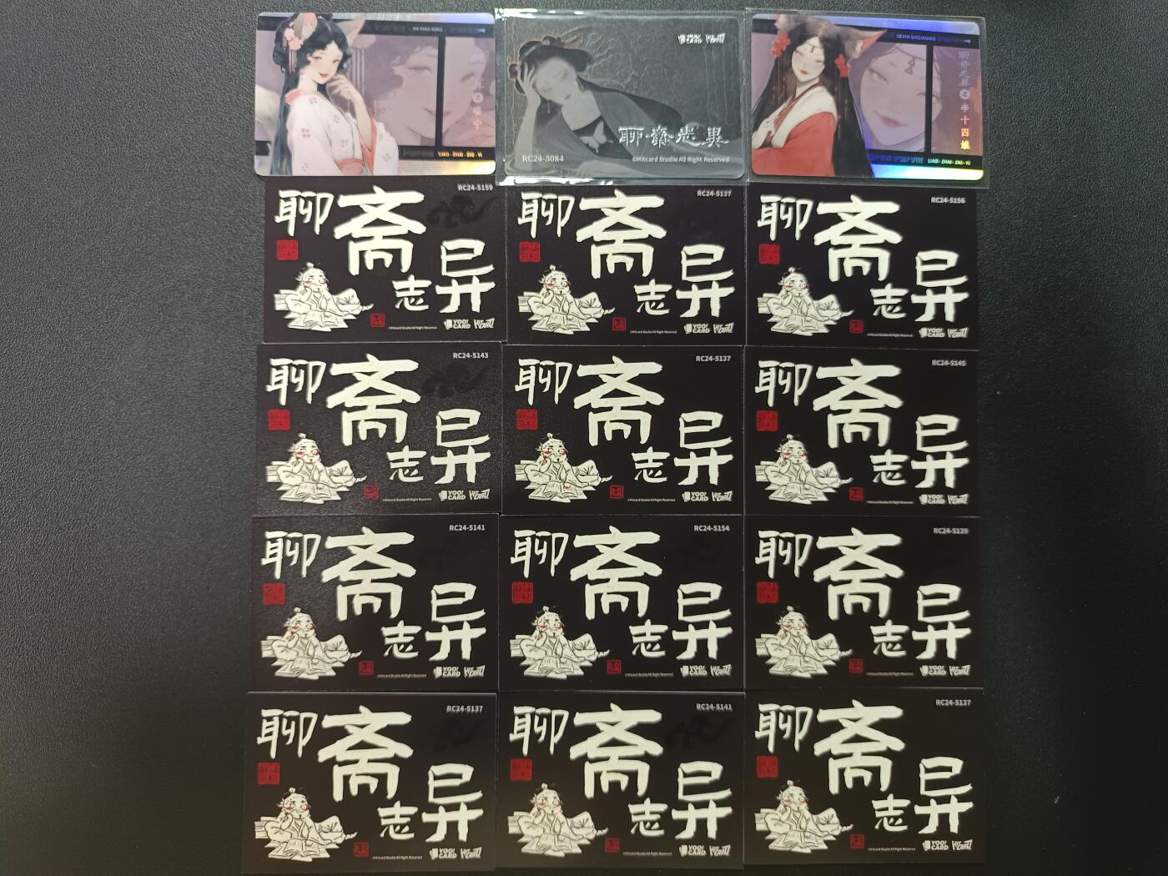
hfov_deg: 71.6
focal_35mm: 24
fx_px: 810
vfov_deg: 56.8
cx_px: 584
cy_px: 438
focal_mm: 5.31
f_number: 1.7
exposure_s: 1/33.3
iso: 880
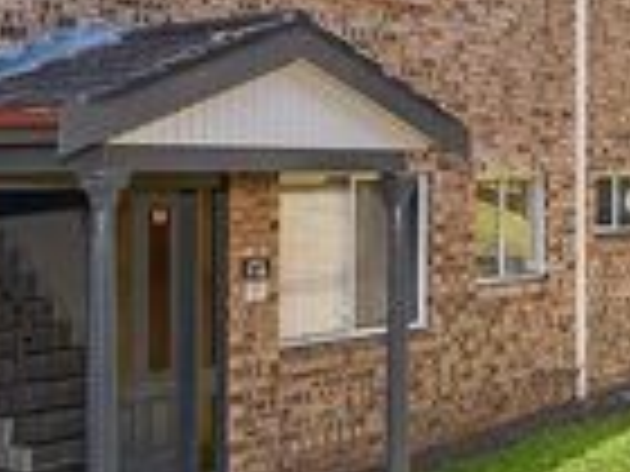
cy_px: 173
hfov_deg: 27.2
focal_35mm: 71
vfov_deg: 20.7
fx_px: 1292
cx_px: 441
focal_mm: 22
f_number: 8
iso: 200
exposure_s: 1/60
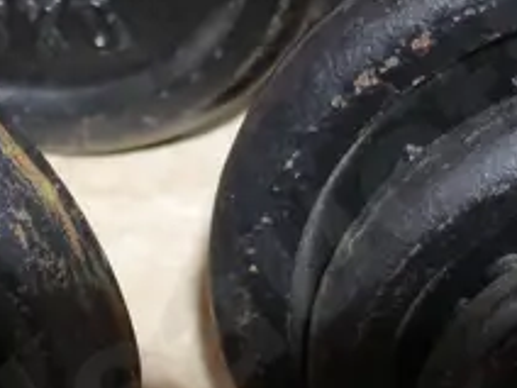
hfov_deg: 13.6
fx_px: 2166
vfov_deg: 10.2
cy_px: 243
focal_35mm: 145
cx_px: 334
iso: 1250
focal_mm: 15
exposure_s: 1/60
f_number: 3.6
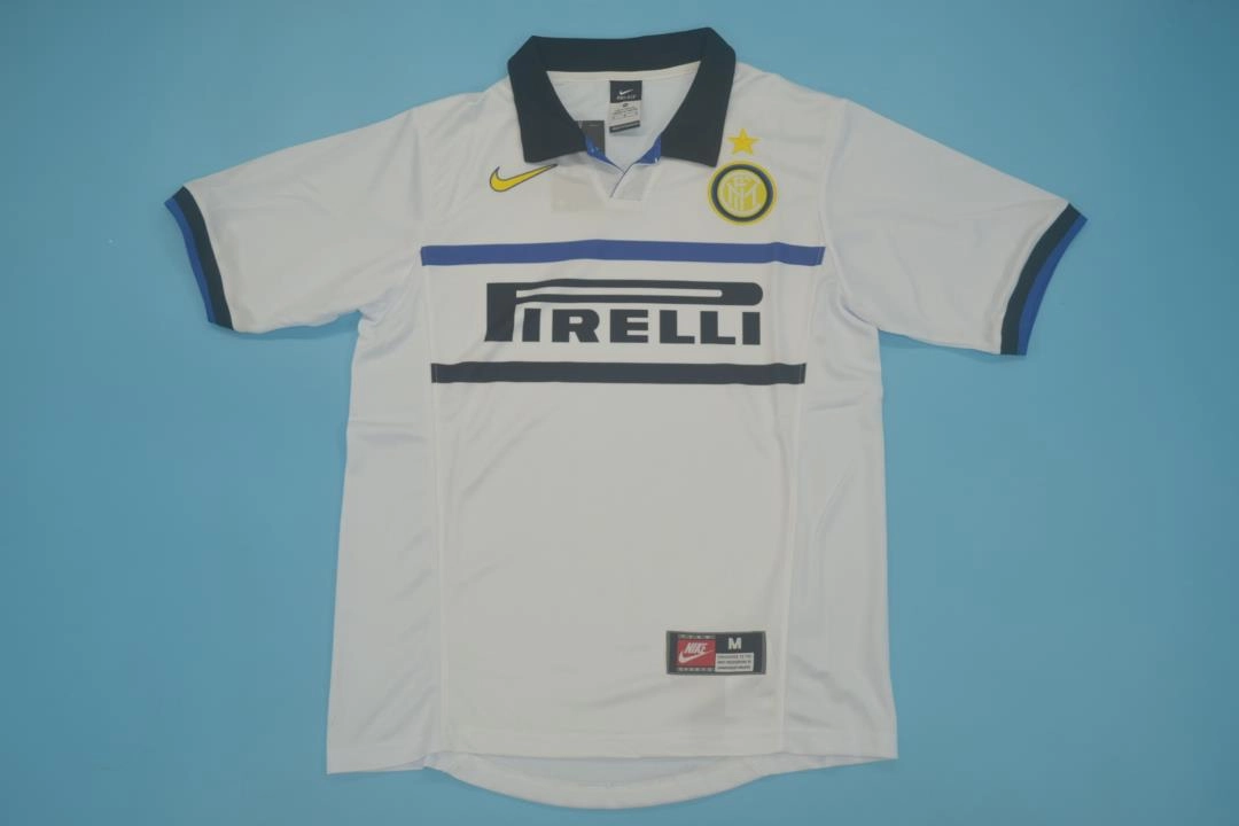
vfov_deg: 40.0
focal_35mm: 33
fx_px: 1136
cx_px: 620
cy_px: 413
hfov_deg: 57.2
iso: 200
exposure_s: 1/200
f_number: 4
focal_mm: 22
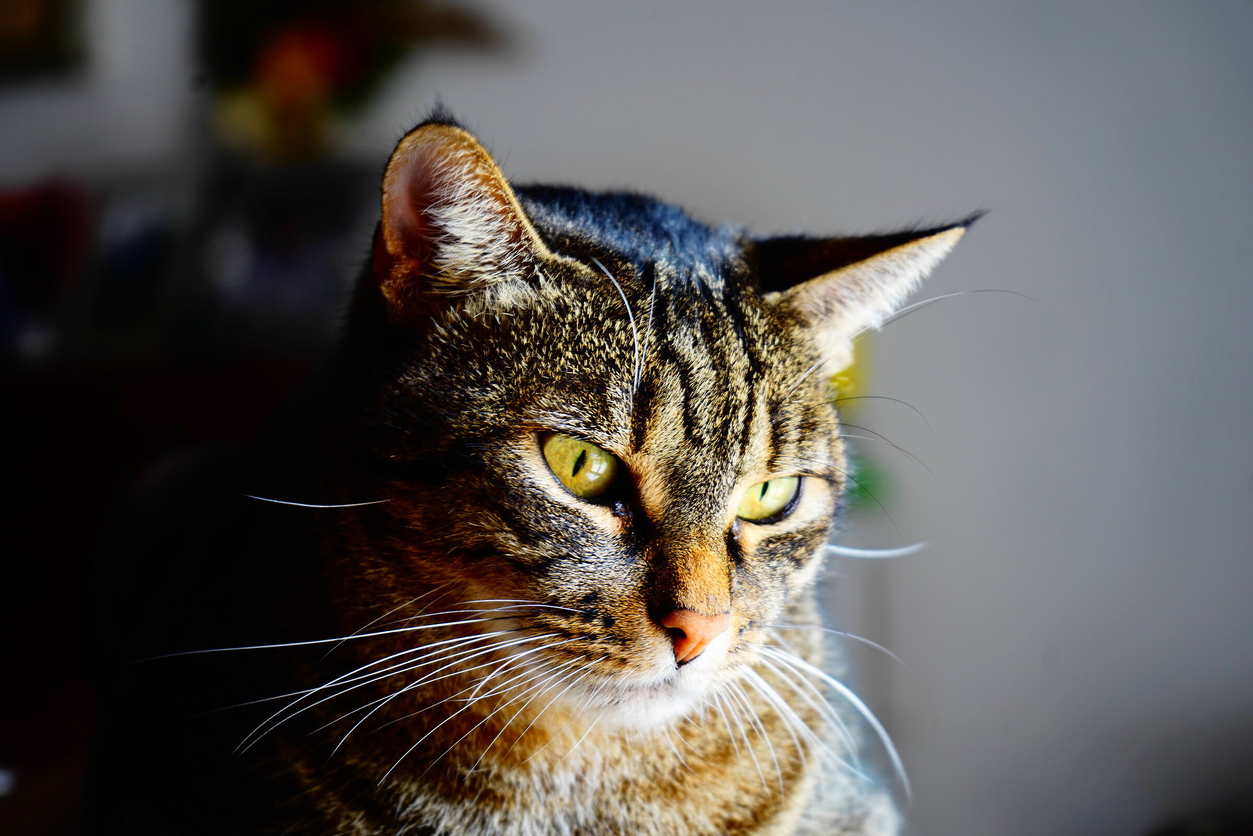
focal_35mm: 70
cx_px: 626
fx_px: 2437
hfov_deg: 28.8
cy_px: 418
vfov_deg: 19.5
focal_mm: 70
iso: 100
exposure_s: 1/4
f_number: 5.6
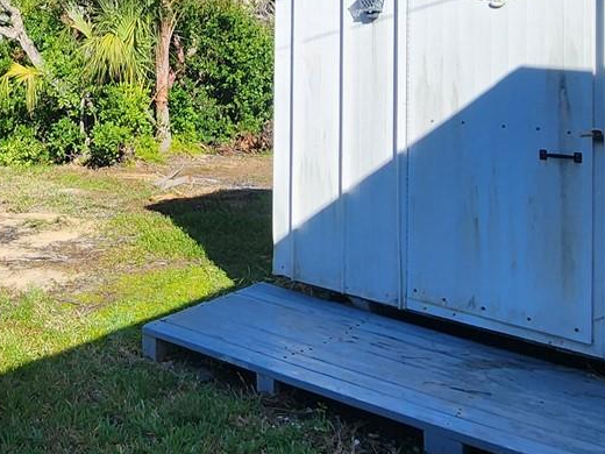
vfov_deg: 33.8
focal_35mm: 40
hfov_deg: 39.7
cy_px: 36
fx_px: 699
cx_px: -31
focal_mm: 2.2
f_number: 2.2
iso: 50
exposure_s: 1/1580
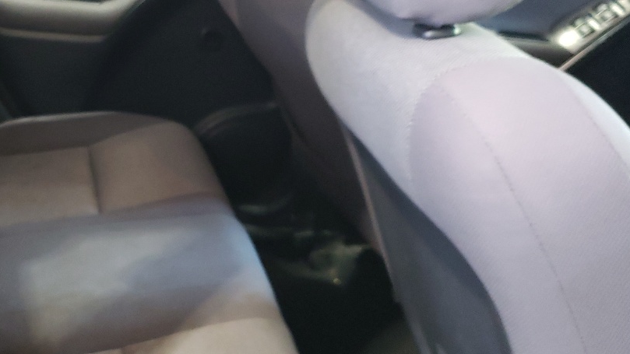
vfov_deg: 21.4
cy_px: 167
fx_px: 935
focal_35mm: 56
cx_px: 74
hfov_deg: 35.2
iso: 270
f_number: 1.5
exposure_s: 1/30
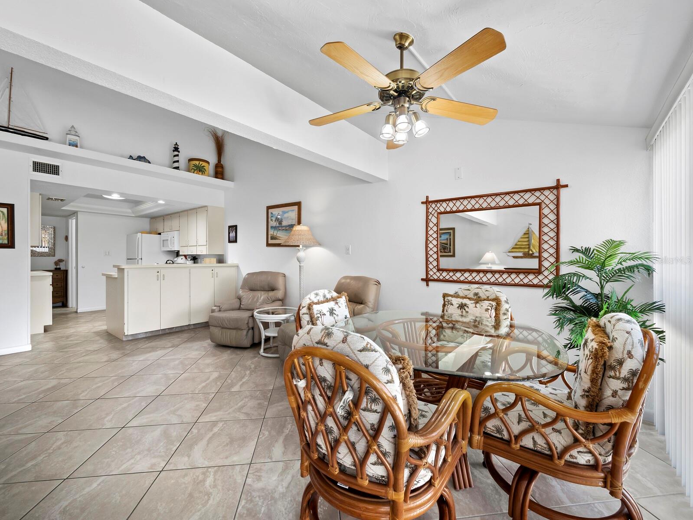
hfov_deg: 102.0
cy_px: 260
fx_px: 280
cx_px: 346
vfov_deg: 85.7
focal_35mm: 14
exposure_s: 1/5
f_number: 11
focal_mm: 7
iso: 400
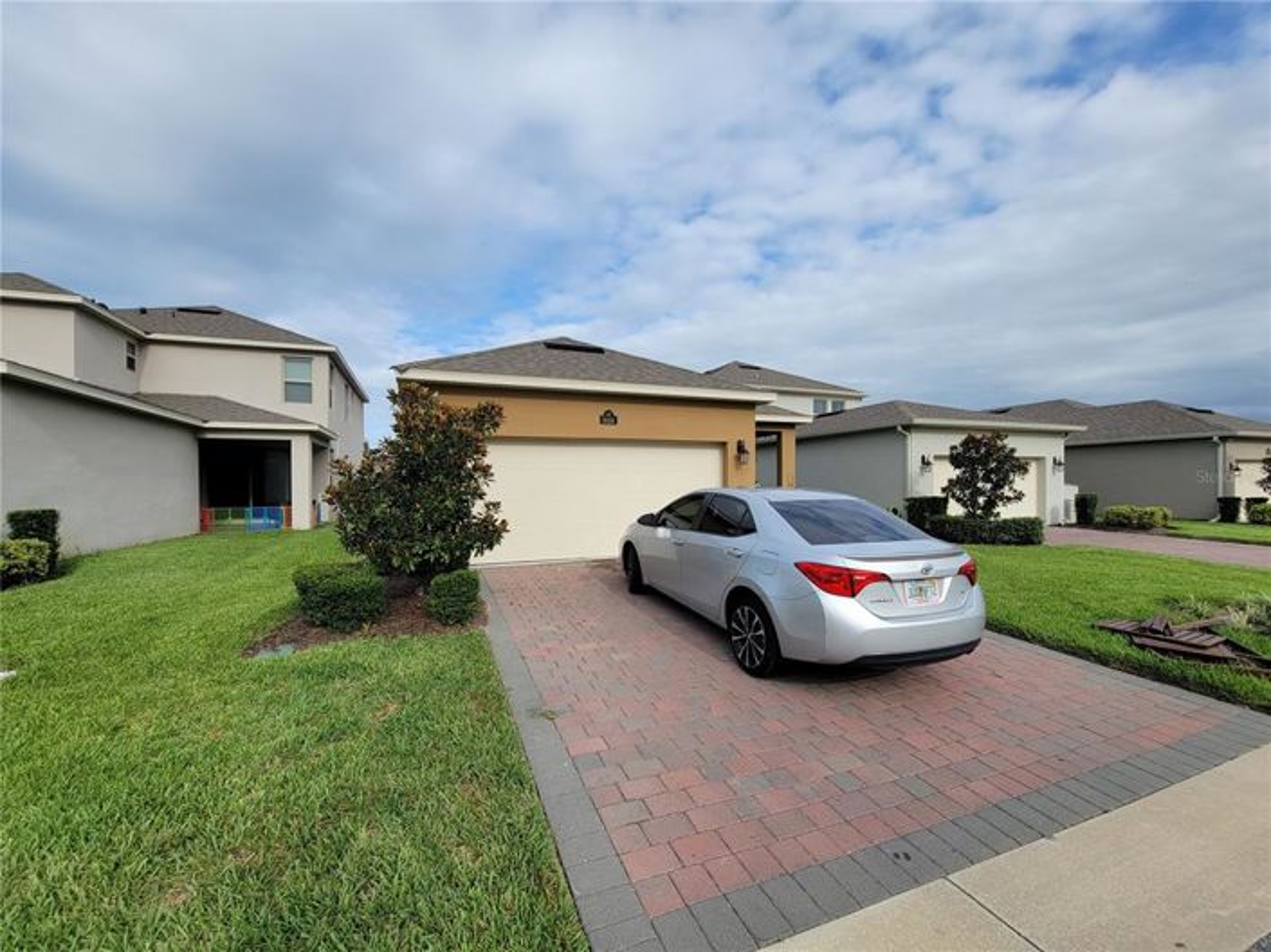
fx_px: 477
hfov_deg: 106.2
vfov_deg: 89.9
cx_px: 636
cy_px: 476
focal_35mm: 13
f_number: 2.2
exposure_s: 1/1238
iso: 50
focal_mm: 2.2
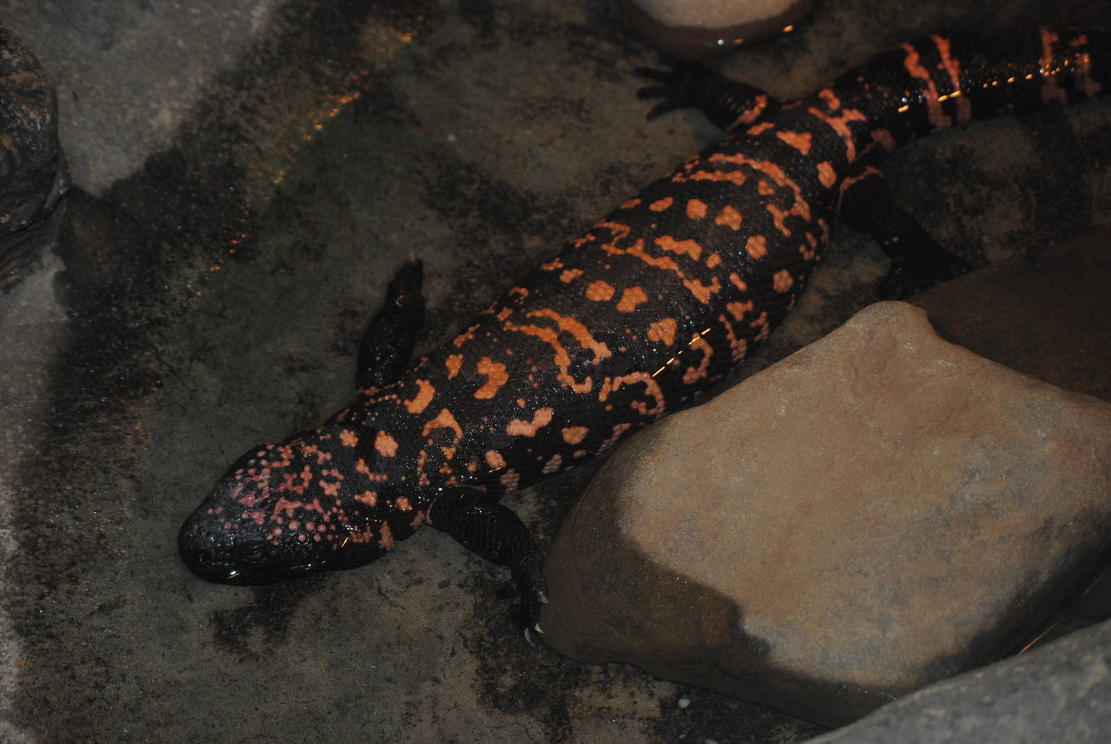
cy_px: 372
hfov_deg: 24.6
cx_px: 556
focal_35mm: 82
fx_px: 2549
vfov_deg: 16.6
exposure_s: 1/60
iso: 200
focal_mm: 55
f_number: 4.2
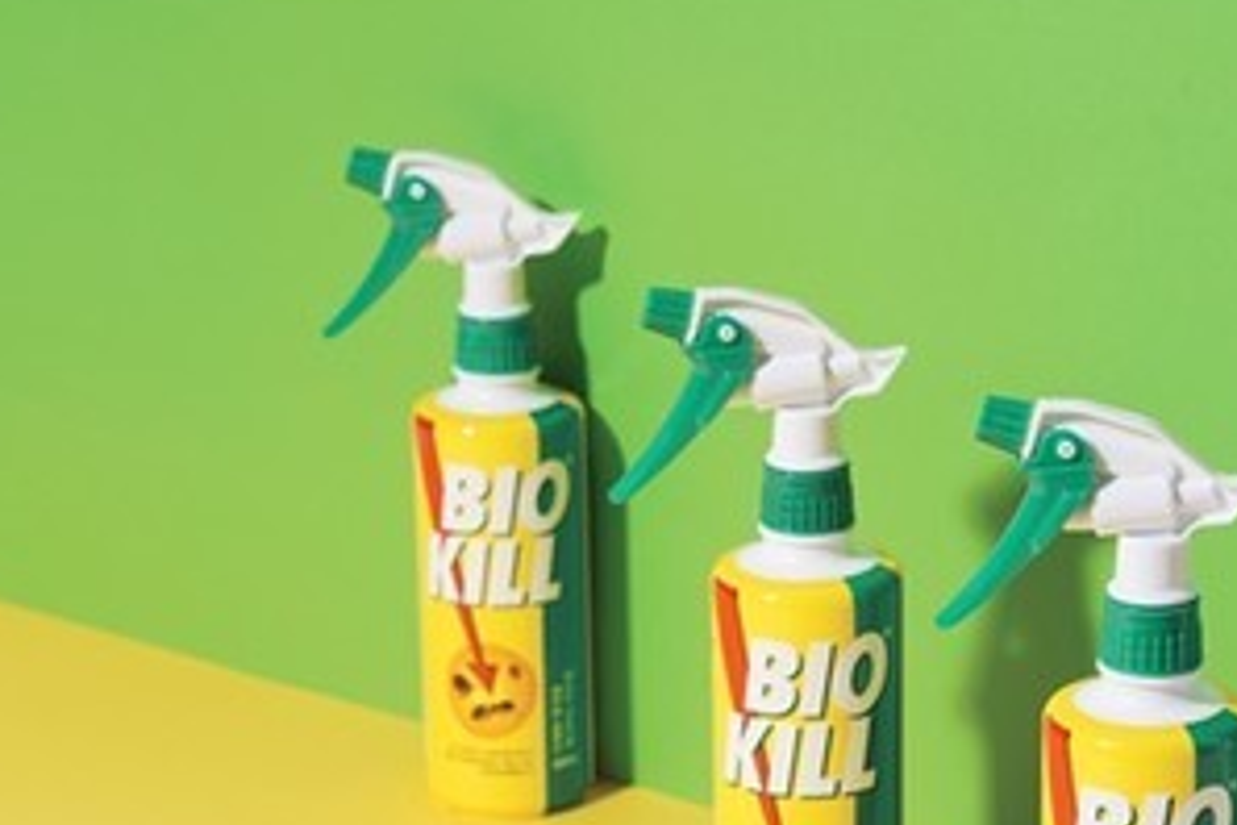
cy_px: 638
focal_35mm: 117
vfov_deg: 11.7
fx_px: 4020
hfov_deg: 17.4
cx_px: 879
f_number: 5.6
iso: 100
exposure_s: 1/125
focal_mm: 58
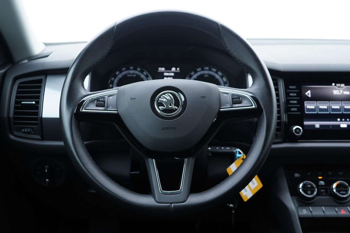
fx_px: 350
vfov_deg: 36.9
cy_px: 116
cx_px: 175
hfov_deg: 53.1
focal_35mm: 36
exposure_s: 1/40
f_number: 2.8
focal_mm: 24
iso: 250
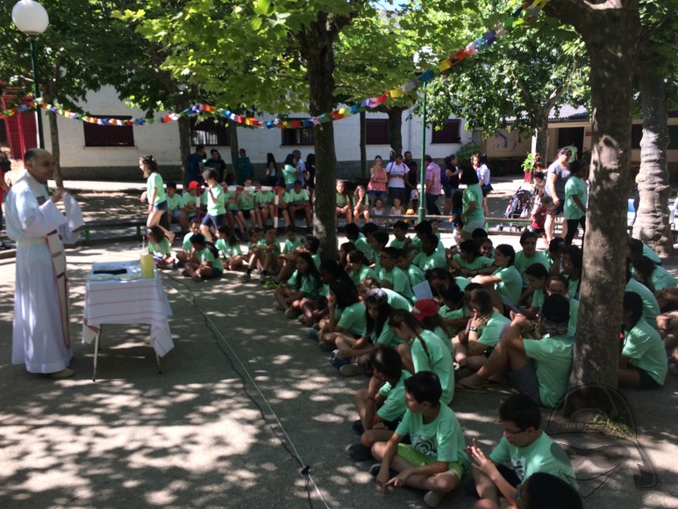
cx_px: 329
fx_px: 588
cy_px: 253
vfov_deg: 46.8
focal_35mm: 30
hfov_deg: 59.9
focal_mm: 4.15
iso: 32
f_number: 2.2
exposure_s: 1/540
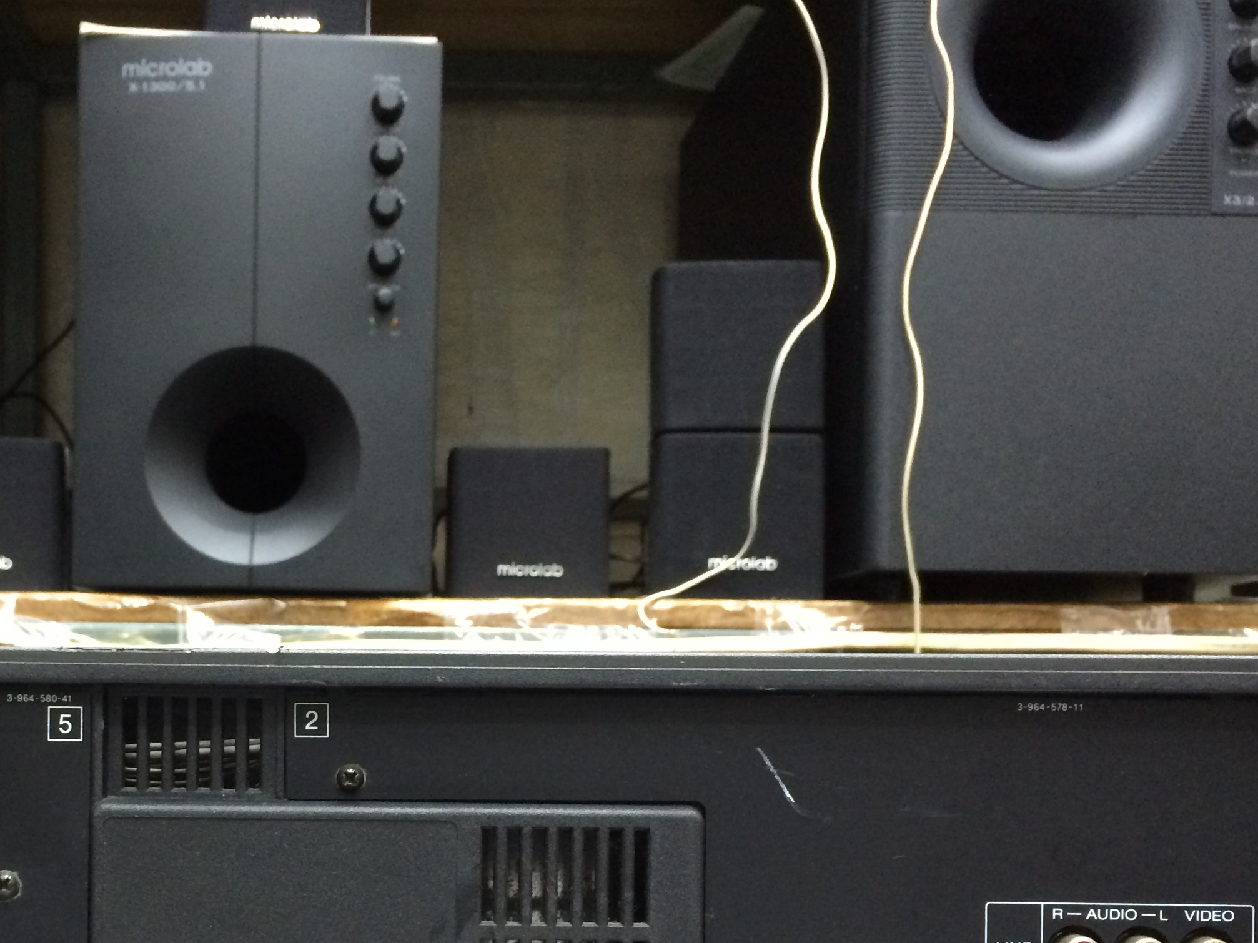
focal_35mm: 47
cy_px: 746
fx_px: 1708
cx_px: 357
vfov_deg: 30.2
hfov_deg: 39.6
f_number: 2.2
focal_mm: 4.15
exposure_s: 1/33
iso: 320
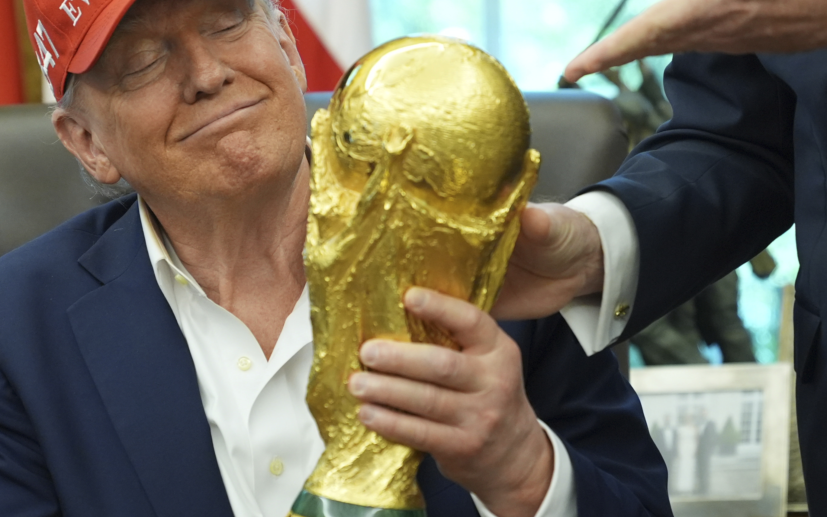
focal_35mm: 154
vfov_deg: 8.5
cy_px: 250
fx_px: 3471
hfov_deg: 13.6
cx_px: 281
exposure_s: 1/320
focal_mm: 70
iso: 2000
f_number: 3.2
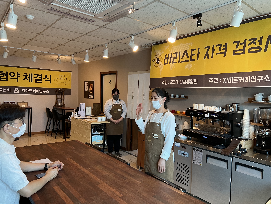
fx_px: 204
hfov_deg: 67.3
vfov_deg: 53.1
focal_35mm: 26
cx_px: 136
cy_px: 102
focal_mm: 5.7
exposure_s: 1/60
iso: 80
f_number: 1.5
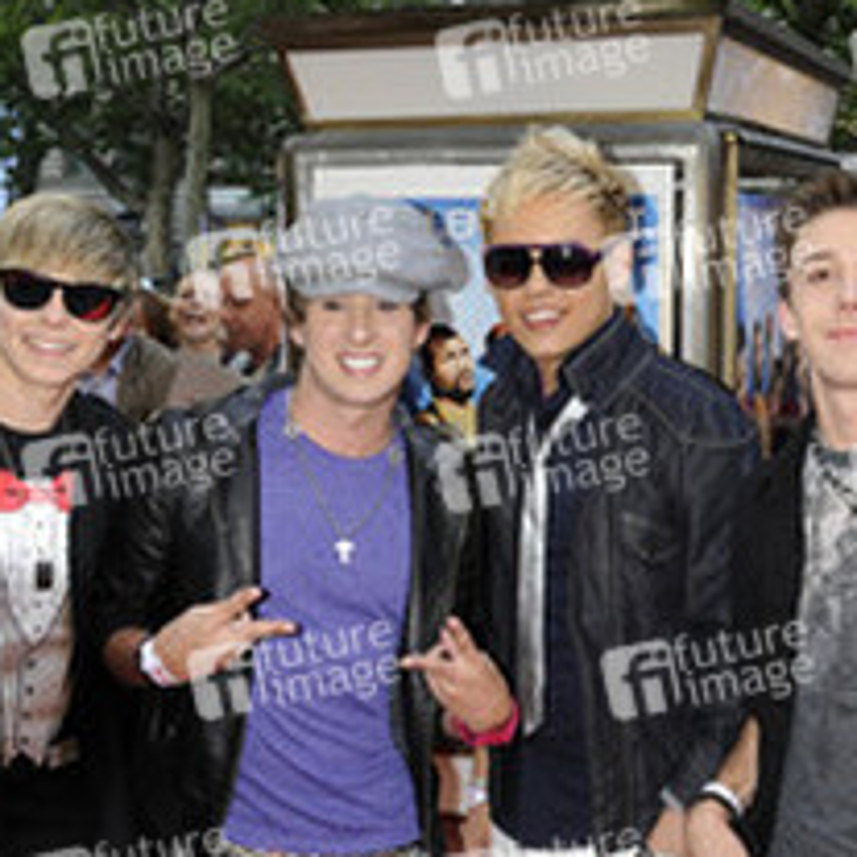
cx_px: 598
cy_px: 567
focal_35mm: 63
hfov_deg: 27.1
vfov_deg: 27.1
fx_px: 1765
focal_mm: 34
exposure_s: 1/100
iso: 400
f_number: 5.6
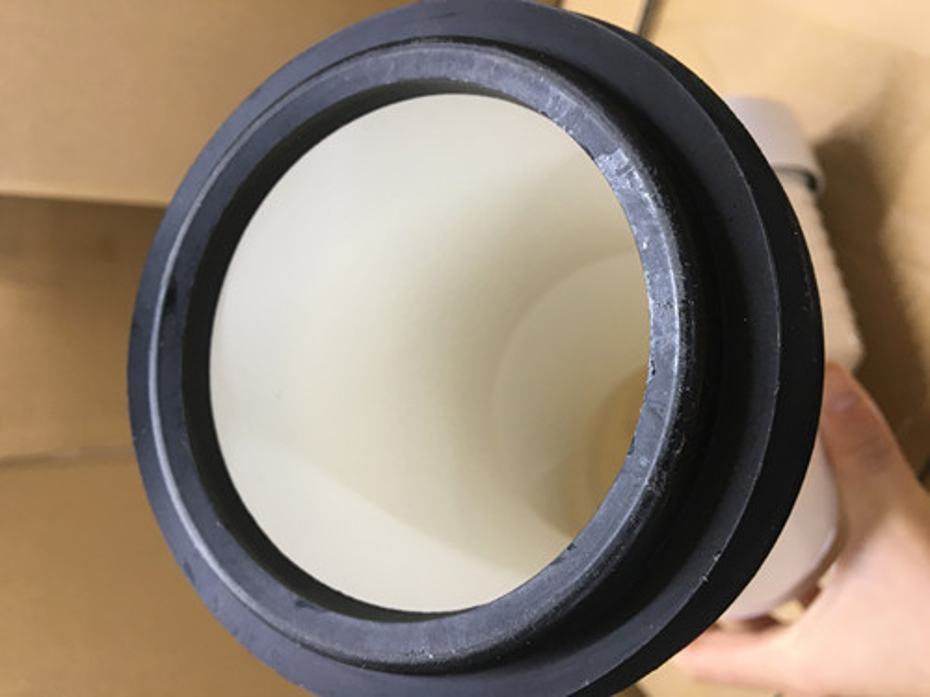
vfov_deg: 48.2
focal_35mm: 29
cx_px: 465
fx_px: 779
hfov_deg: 61.7
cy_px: 348
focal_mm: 4.15
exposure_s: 1/33
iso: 80
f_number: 2.2
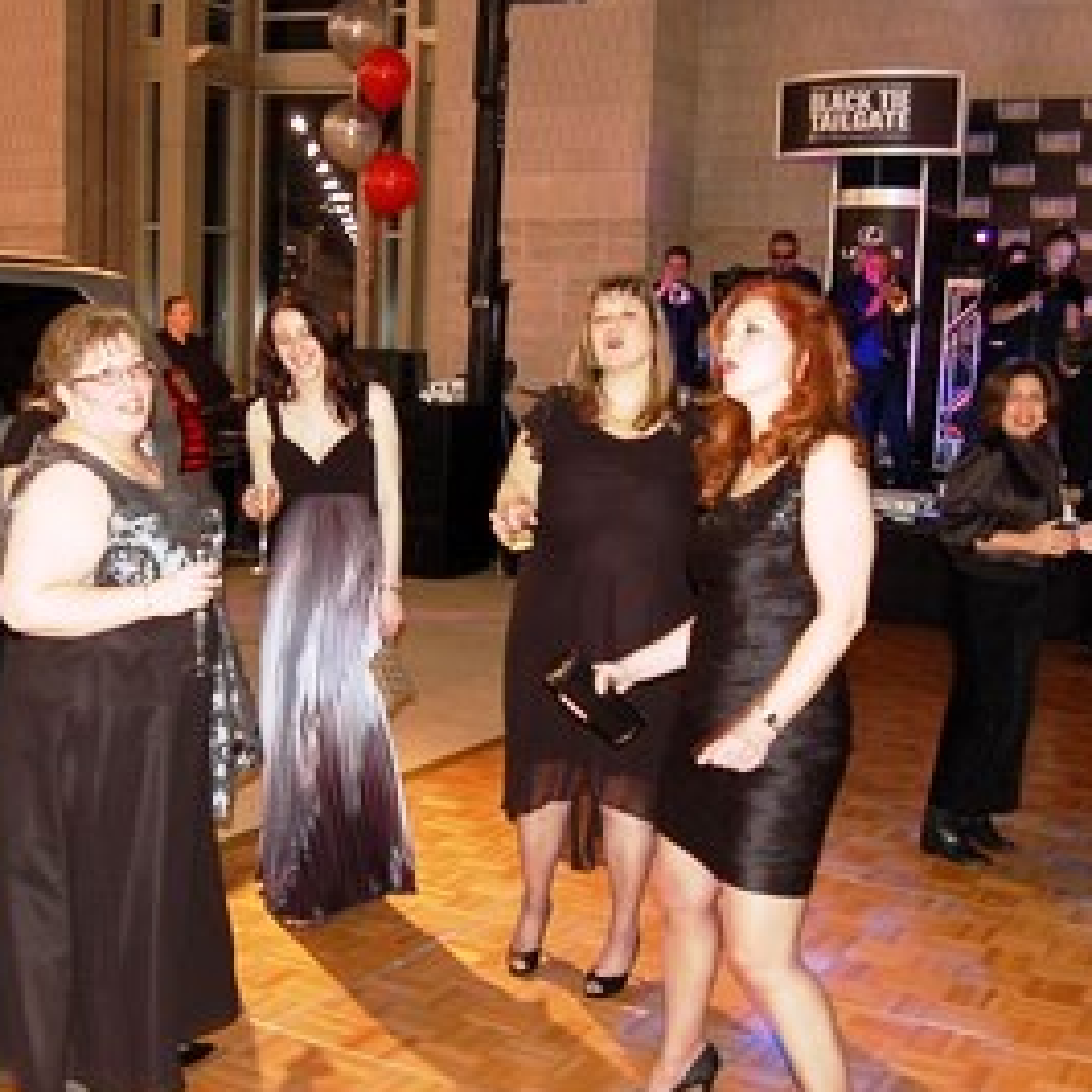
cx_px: 464
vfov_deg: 39.2
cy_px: 534
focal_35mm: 43
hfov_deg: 39.1
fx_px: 1535
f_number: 3.5
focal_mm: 18
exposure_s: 1/60
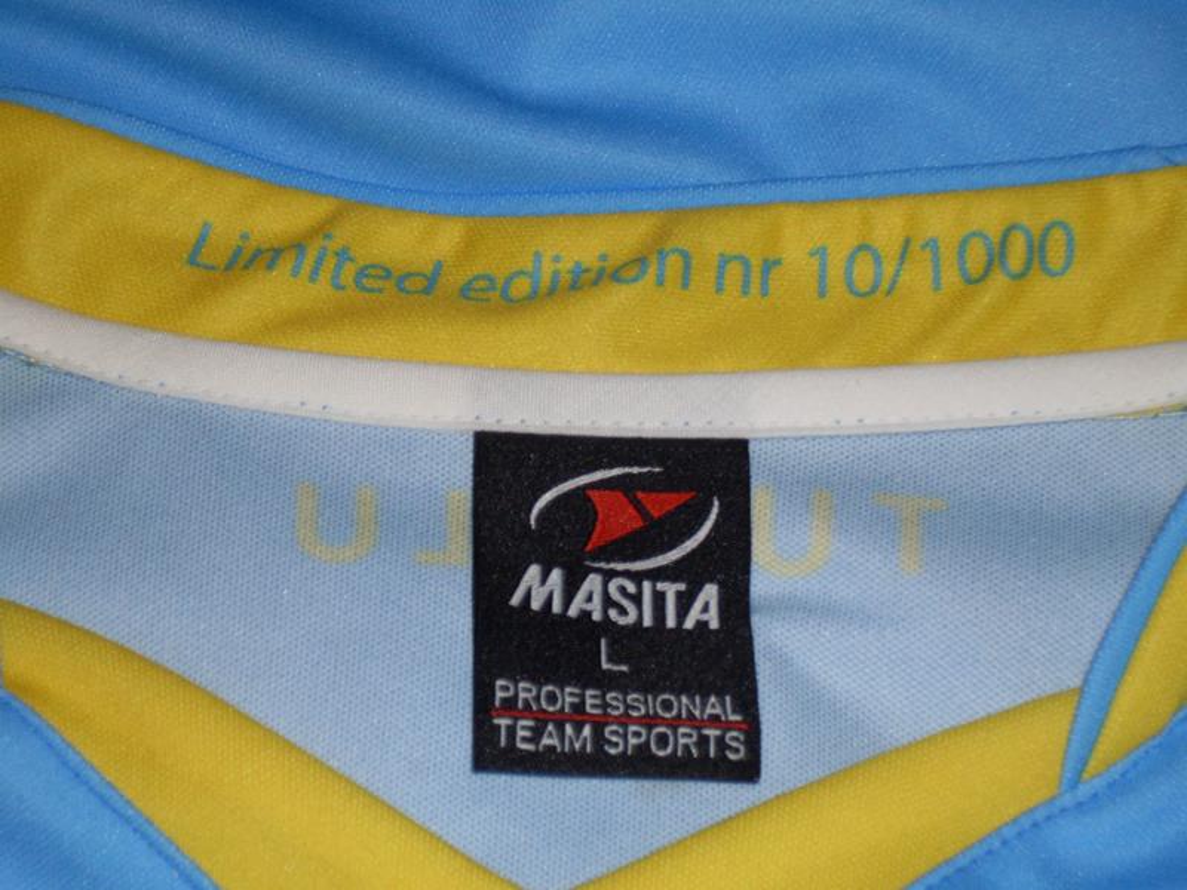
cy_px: 445
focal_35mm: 103
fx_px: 3532
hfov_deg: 19.1
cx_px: 594
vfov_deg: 14.4
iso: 100
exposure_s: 1/60
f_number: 4.8
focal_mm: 17.1
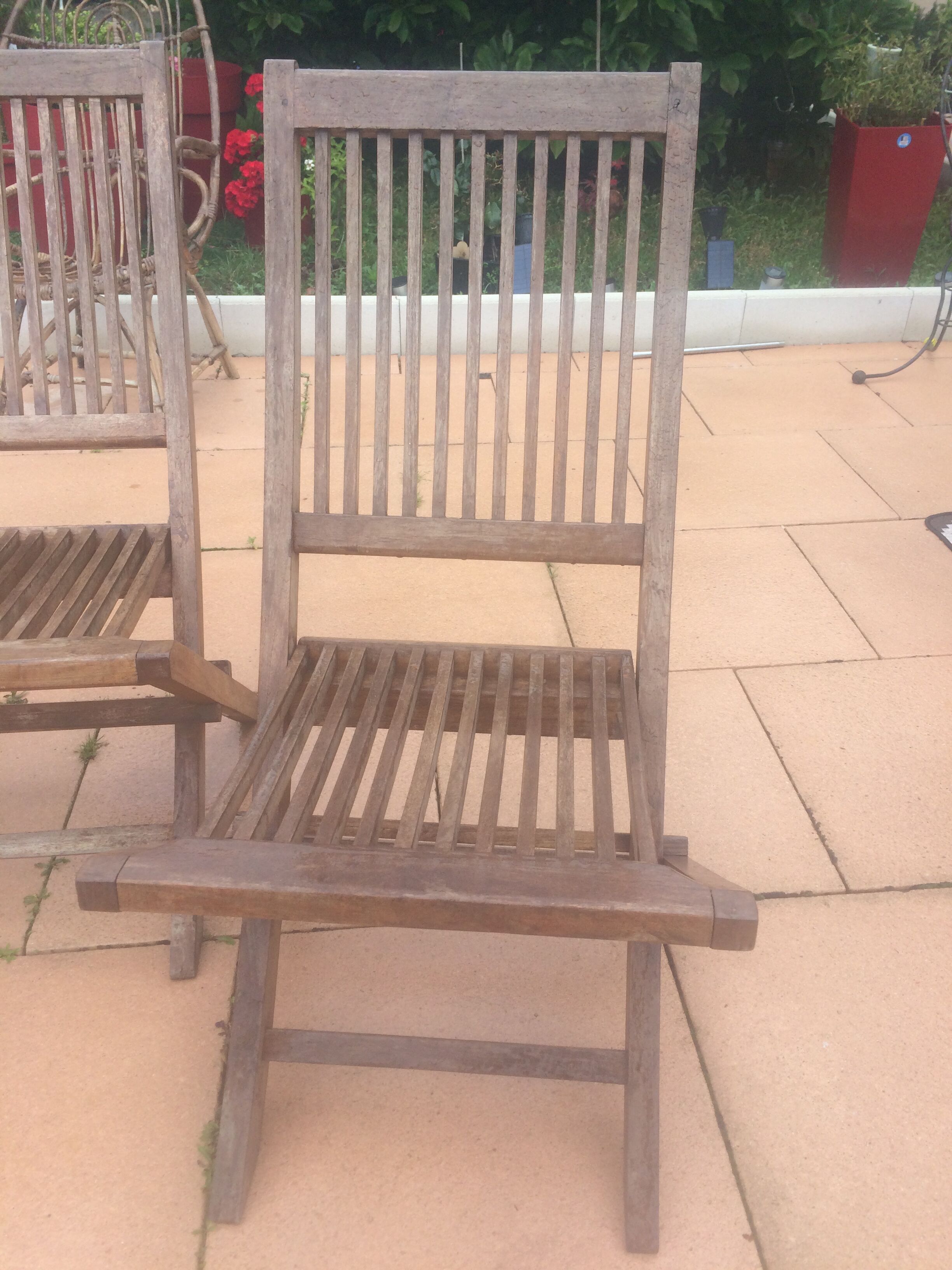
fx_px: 1063
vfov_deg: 61.7
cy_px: 635
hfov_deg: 48.2
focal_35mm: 29
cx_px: 476
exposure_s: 1/477
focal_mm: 4.15
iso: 32
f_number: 2.2
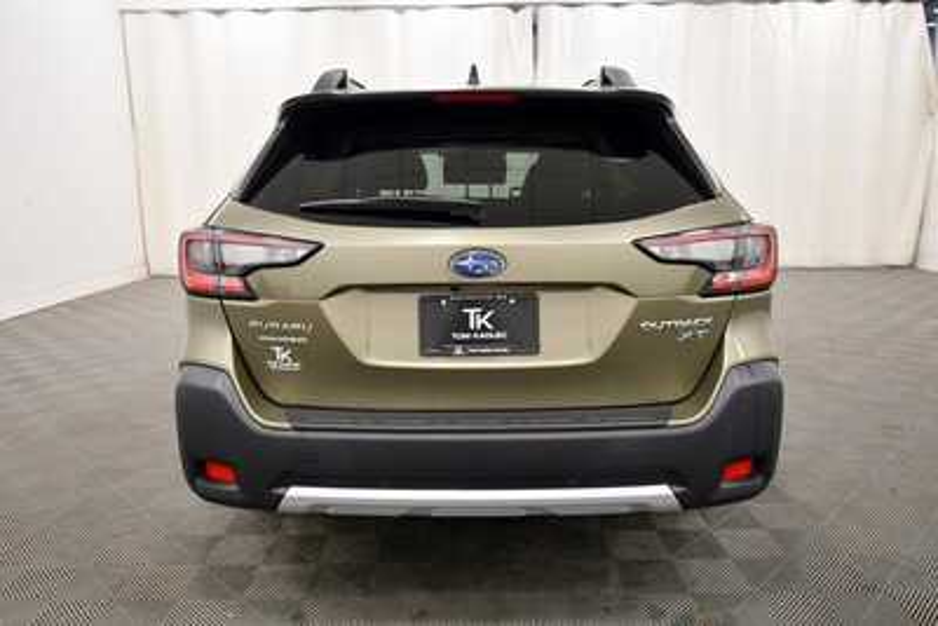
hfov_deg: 67.4
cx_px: 469
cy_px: 313
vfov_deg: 48.0
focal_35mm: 27
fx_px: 704
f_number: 5.3
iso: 1100
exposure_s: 1/125
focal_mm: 18
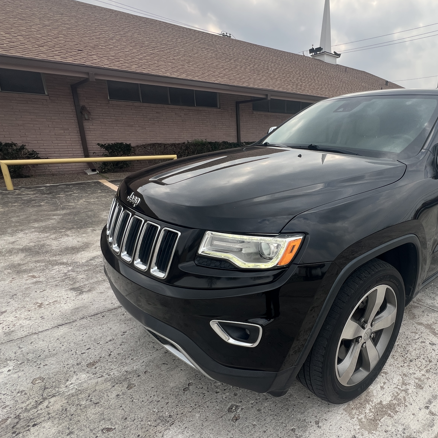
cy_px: 236
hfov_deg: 72.0
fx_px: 286
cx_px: 301
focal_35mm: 20
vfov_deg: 74.7
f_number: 1.8
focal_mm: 1.57
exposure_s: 1/345
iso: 32
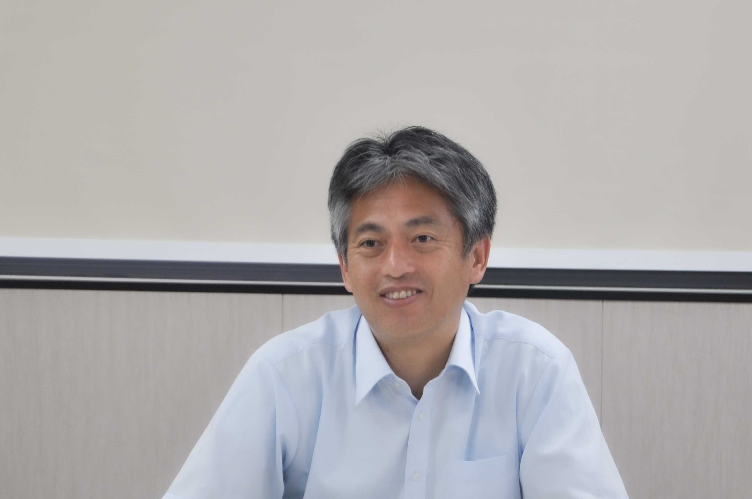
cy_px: 329
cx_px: 427
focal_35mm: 150
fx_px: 3130
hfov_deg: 13.7
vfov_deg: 9.1
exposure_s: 1/50
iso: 400
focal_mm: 70
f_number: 5.3
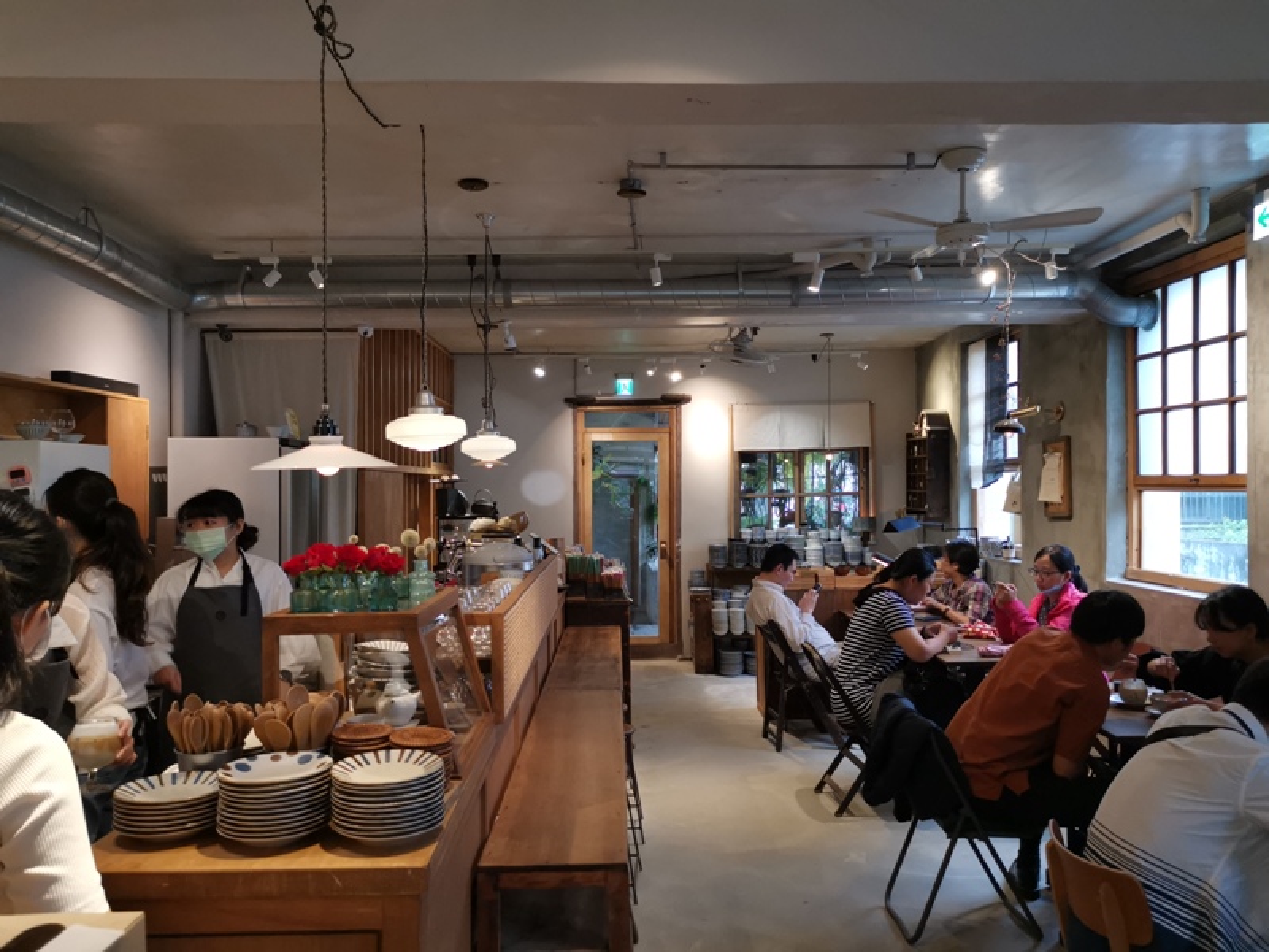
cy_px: 476
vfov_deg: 51.4
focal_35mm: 27
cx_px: 634
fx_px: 990
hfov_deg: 65.3
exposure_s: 1/120
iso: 320
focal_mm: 5.58
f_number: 1.8
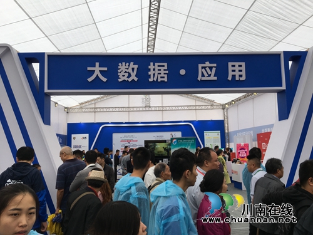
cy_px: 118
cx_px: 156
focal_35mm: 29
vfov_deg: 48.2
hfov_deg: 61.7
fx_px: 262
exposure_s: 1/119
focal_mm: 4.15
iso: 25
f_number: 2.2
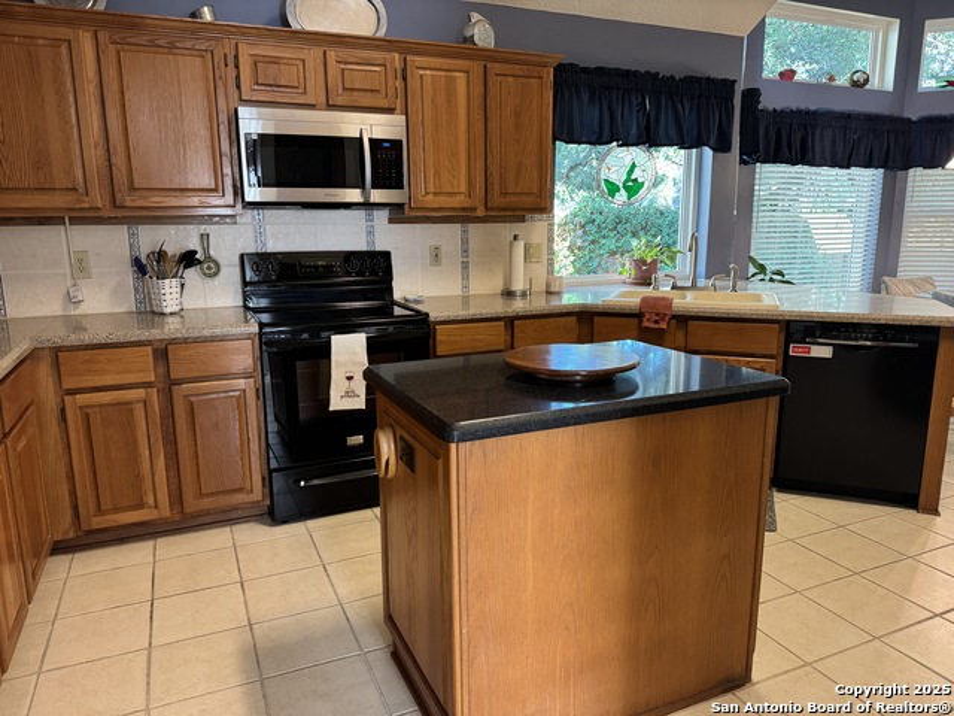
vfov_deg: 56.8
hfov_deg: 71.6
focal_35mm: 24
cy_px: 358
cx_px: 477
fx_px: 661
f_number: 1.78
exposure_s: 1/60
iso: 250
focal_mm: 6.76
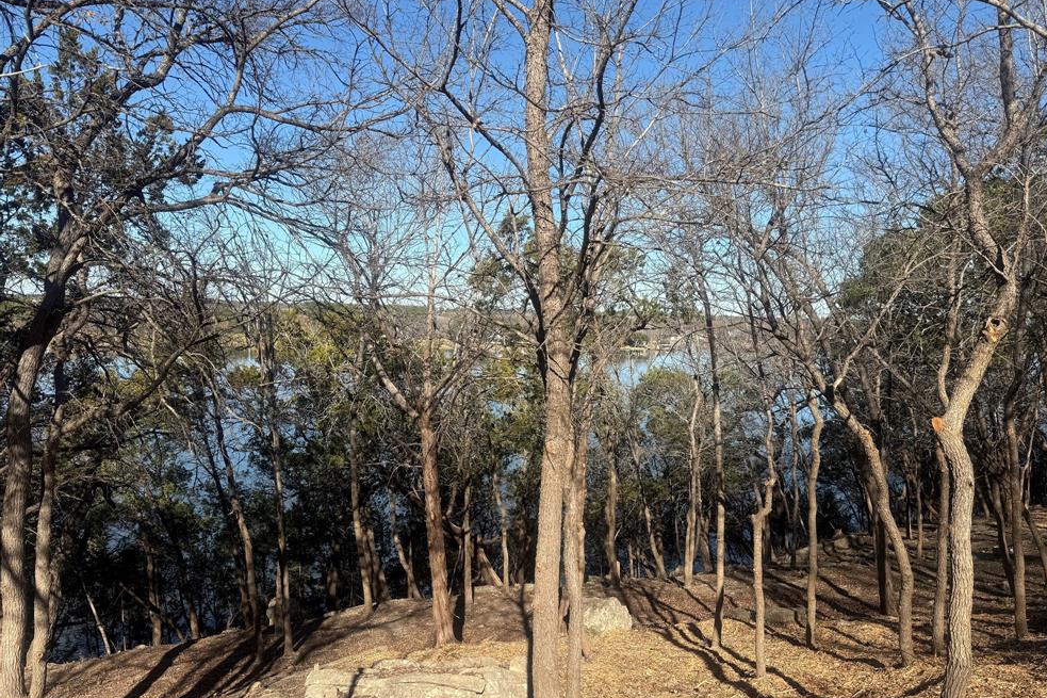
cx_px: 544
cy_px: 401
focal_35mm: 26
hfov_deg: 69.4
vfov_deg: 49.4
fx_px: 756
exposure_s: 1/3021
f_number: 1.78
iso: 80
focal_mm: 6.76
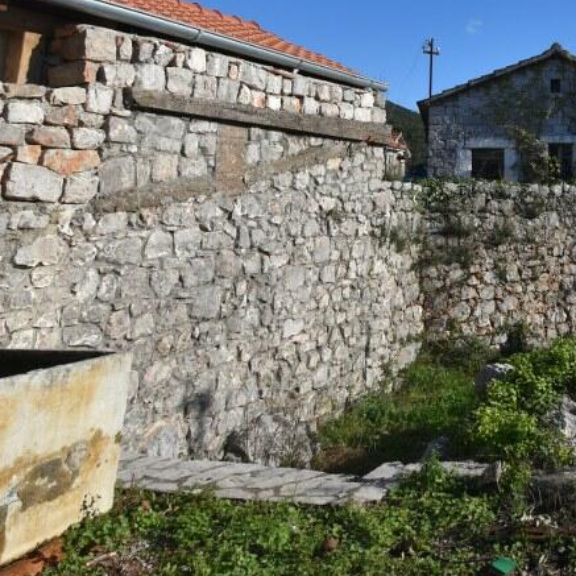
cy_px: 76
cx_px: 590
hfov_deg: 40.6
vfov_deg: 43.8
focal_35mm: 35
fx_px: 659
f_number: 10
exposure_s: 1/400
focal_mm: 10
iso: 200
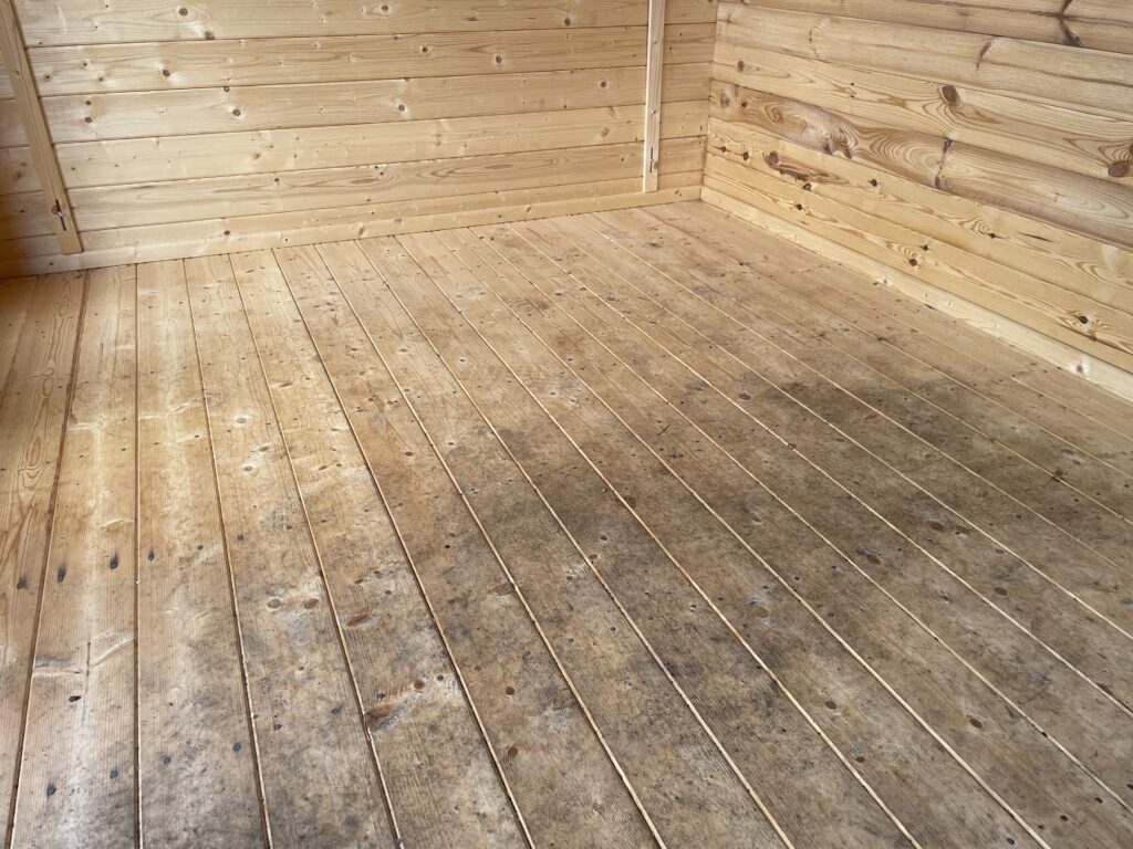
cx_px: 566
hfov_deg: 67.3
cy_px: 424
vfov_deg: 53.1
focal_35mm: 26
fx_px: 851
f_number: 1.6
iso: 40
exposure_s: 1/121
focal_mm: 4.2
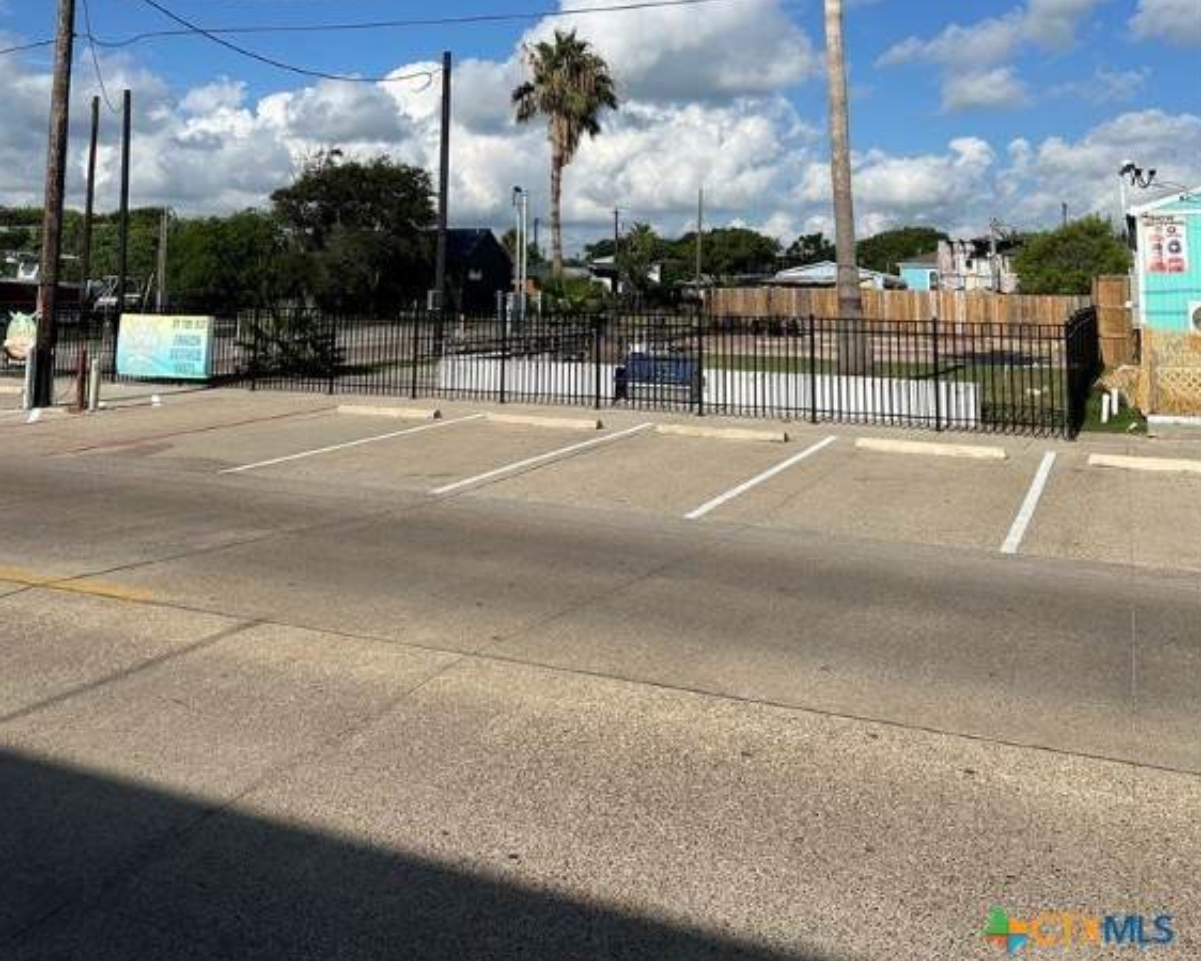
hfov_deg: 55.6
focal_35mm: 32
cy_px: 167
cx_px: 596
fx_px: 1138
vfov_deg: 43.3
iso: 80
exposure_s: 1/7576
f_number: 1.78
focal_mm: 6.86
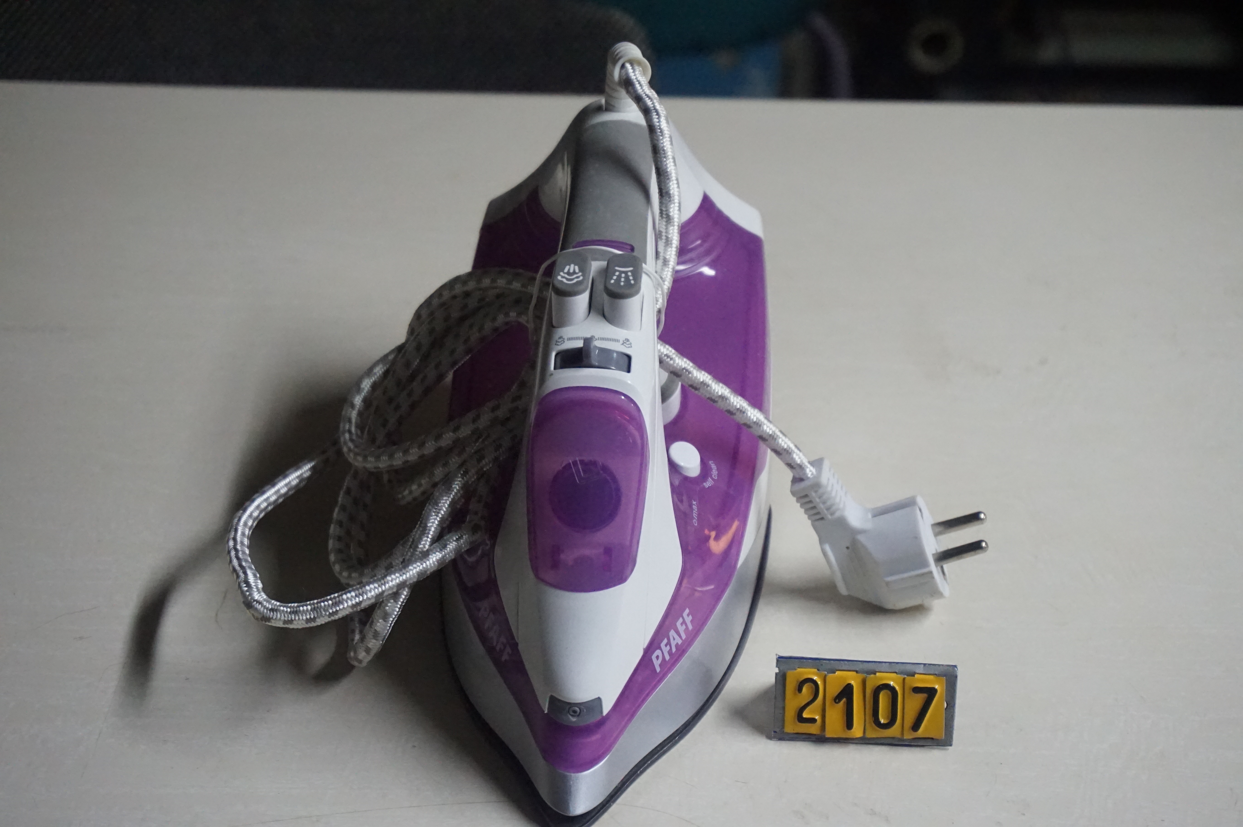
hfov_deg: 27.0
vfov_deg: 18.2
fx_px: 2588
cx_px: 622
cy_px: 414
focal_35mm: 75
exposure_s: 1/100
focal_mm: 50
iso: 3200
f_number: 5.6
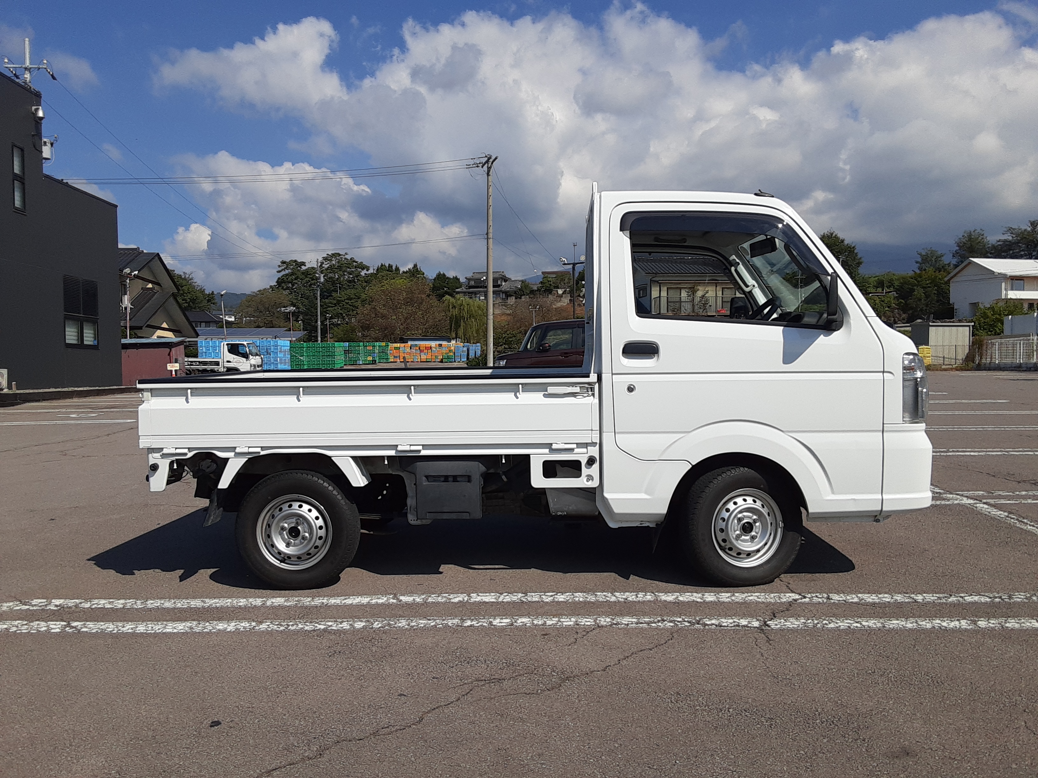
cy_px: 389
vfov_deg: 51.4
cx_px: 519
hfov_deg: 65.3
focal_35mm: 27
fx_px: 810
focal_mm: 2.91
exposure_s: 1/3289
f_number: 1.9
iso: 40
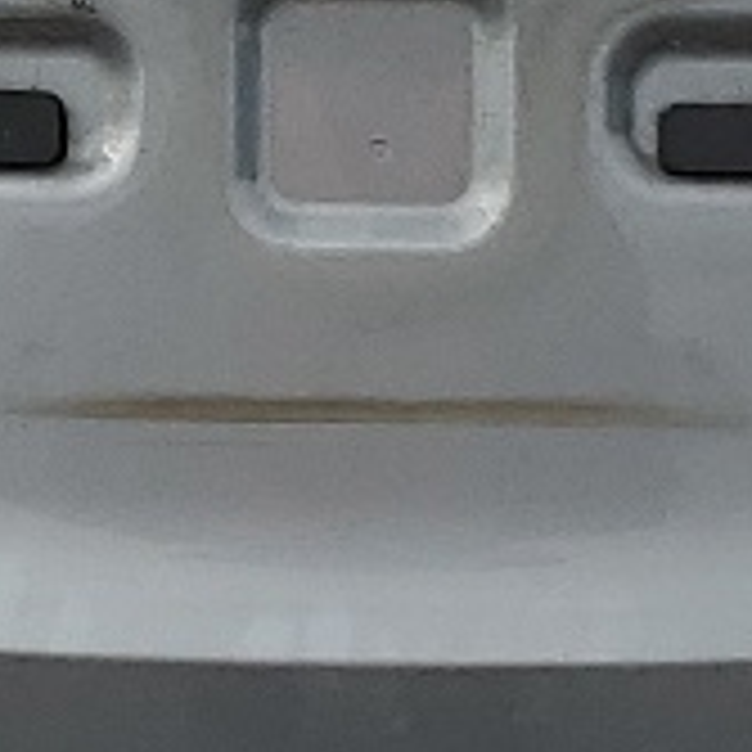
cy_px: 50
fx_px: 5407
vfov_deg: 7.9
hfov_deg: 7.9
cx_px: 212
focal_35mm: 220
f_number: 1.5
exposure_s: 1/2000
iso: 50
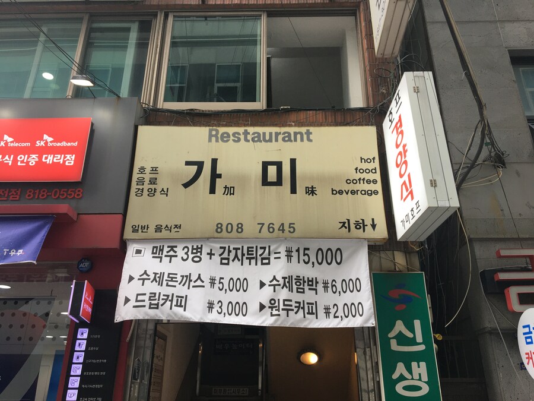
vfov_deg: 48.2
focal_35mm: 29
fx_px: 447
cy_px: 200
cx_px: 267
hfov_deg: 61.7
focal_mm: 4.15
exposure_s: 1/120
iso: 32
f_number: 2.2
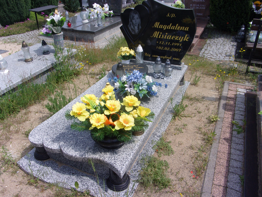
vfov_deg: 49.7
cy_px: 98
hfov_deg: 63.4
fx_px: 212
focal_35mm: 28
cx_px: 131
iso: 80
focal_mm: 5.1
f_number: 10.8
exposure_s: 1/100
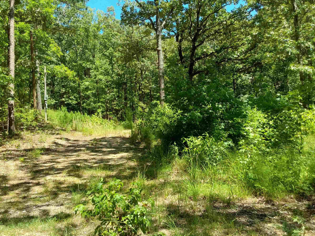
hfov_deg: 51.3
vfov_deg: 39.7
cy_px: 117
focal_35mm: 36
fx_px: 328
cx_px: 143
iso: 50
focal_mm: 2.91
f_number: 1.9
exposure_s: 1/585
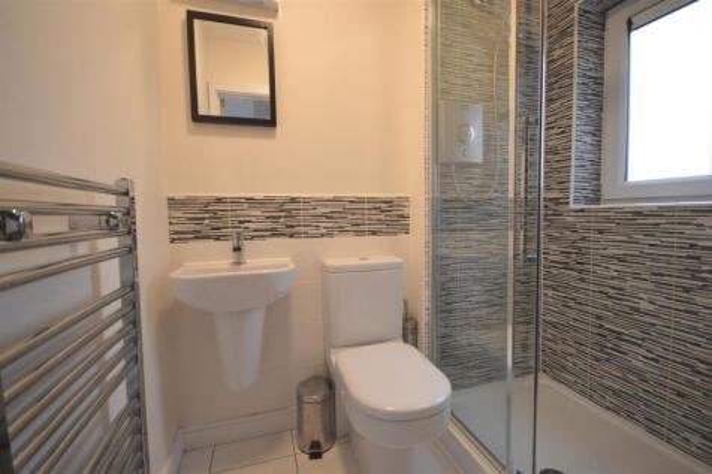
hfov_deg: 100.4
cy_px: 237
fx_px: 297
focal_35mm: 15
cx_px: 356
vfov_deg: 77.3
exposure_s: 1/60
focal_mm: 10
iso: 1600
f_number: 4
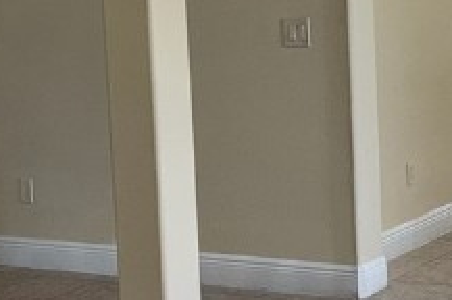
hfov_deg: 17.2
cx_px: 371
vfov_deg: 11.6
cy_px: 83
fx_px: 1479
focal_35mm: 118
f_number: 1.78
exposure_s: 1/279
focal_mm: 6.76
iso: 50
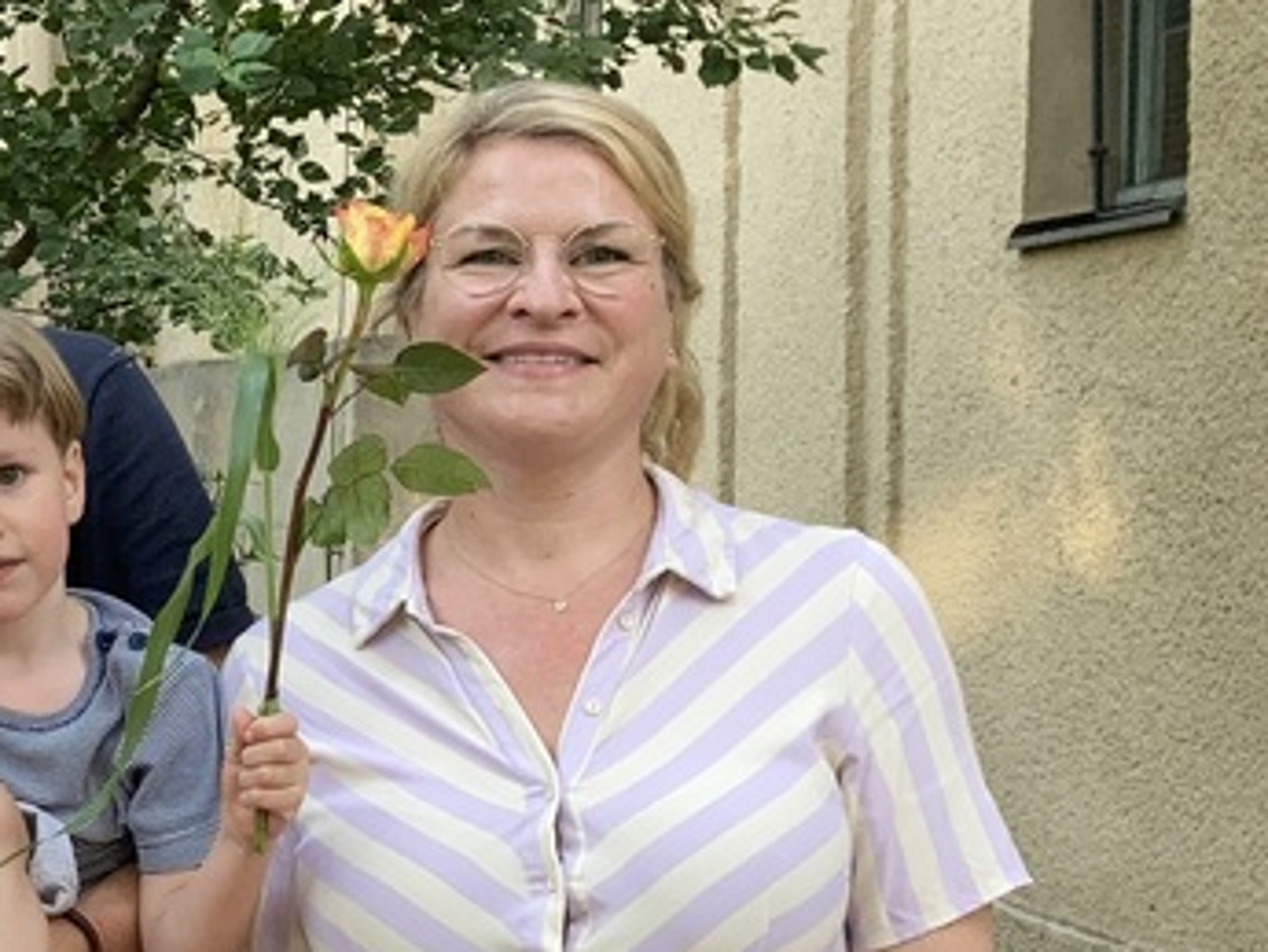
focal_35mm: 83
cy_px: 680
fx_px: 3041
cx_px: -342
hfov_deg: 21.5
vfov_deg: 17.7
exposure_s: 1/121
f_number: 1.8
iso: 80
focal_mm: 3.99
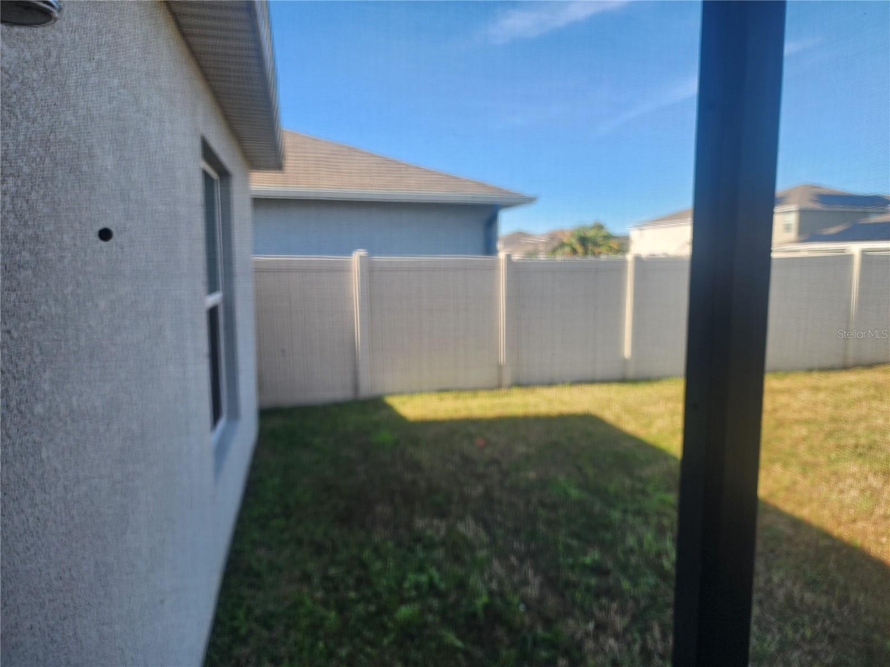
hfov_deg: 73.9
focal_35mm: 23
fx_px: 591
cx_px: 445
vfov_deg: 58.9
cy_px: 334
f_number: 1.8
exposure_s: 1/195
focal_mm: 6.4
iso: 12
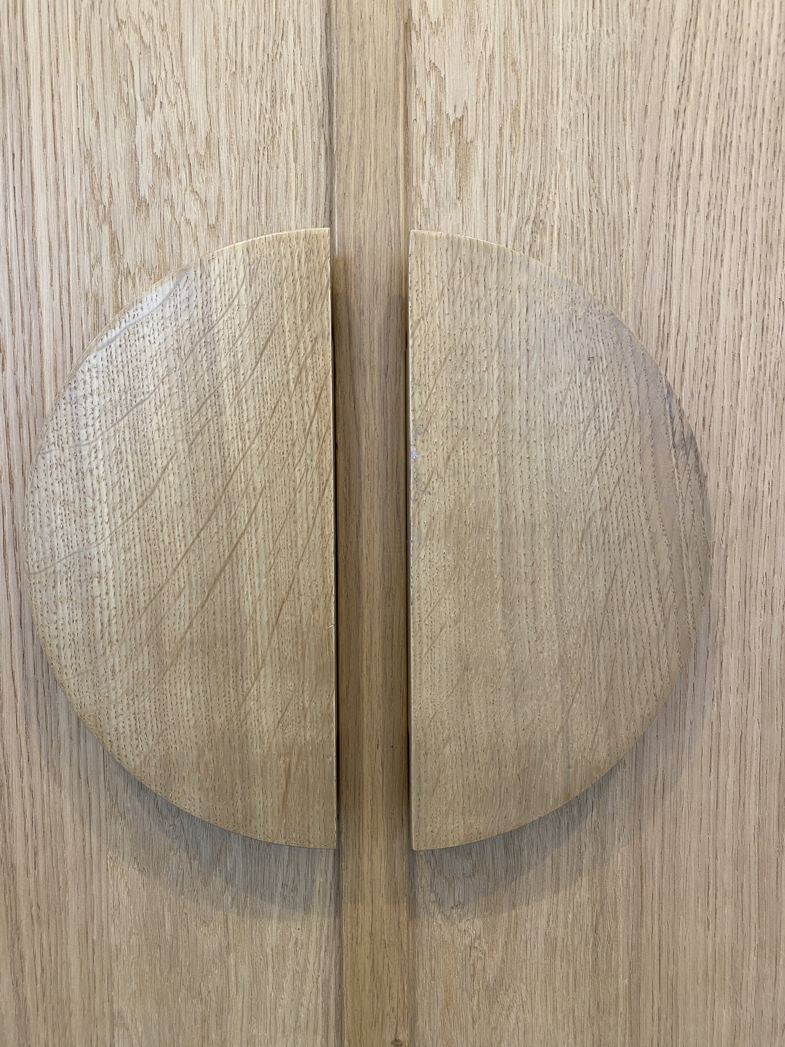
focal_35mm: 26
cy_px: 524
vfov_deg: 67.3
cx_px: 392
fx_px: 786
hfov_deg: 53.1
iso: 100
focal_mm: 4.25
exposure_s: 1/50
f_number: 1.8
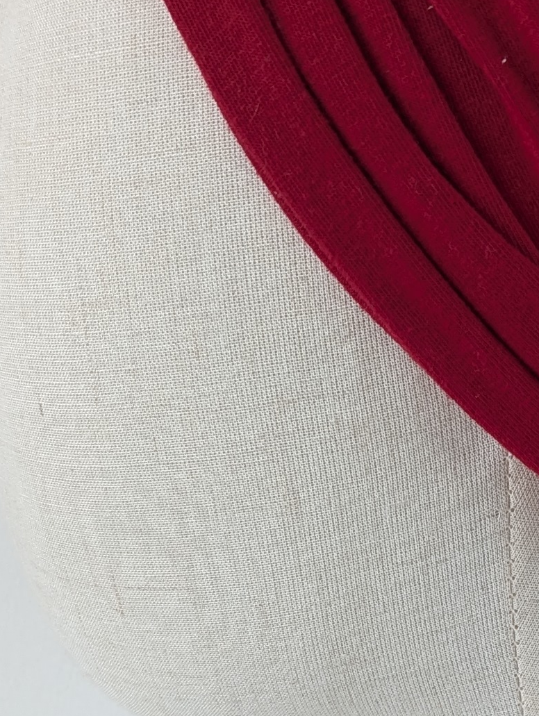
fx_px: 1968
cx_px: 498
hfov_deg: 15.4
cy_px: 691
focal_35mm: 95
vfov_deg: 20.1
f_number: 1.85
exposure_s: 1/90
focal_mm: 6.81
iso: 89
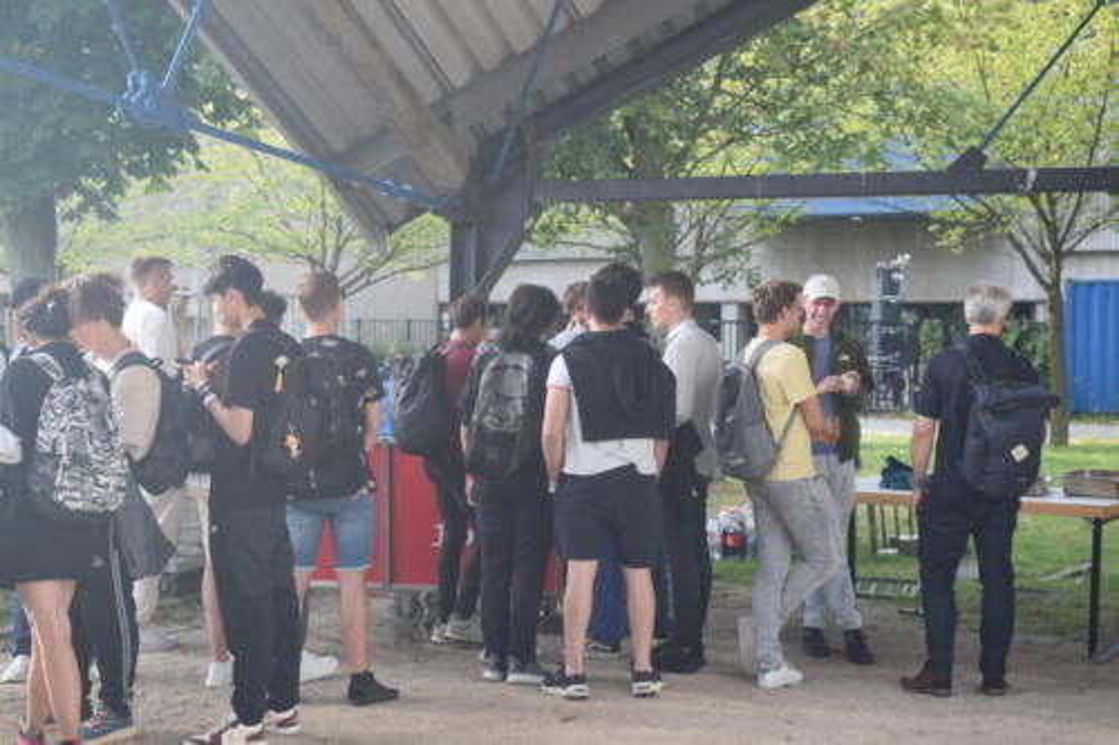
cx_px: 560
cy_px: 372
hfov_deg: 33.4
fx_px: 1864
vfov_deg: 22.6
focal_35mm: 60
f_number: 6.3
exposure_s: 1/125
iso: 400
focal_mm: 40
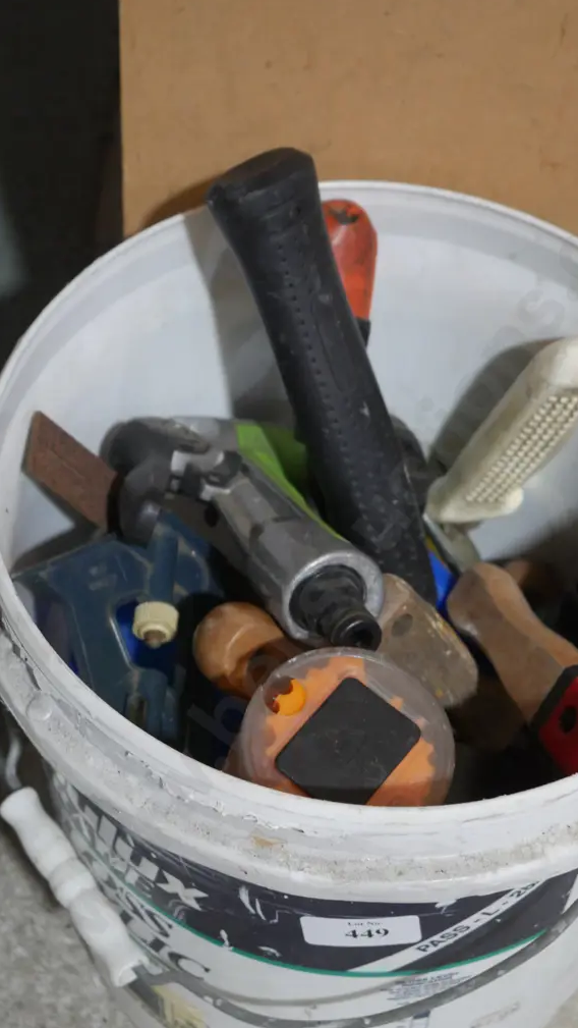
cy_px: 516
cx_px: 387
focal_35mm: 73
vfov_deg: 29.0
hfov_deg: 16.5
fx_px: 1988
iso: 2000
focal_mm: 33
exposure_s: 1/80
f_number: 5.4
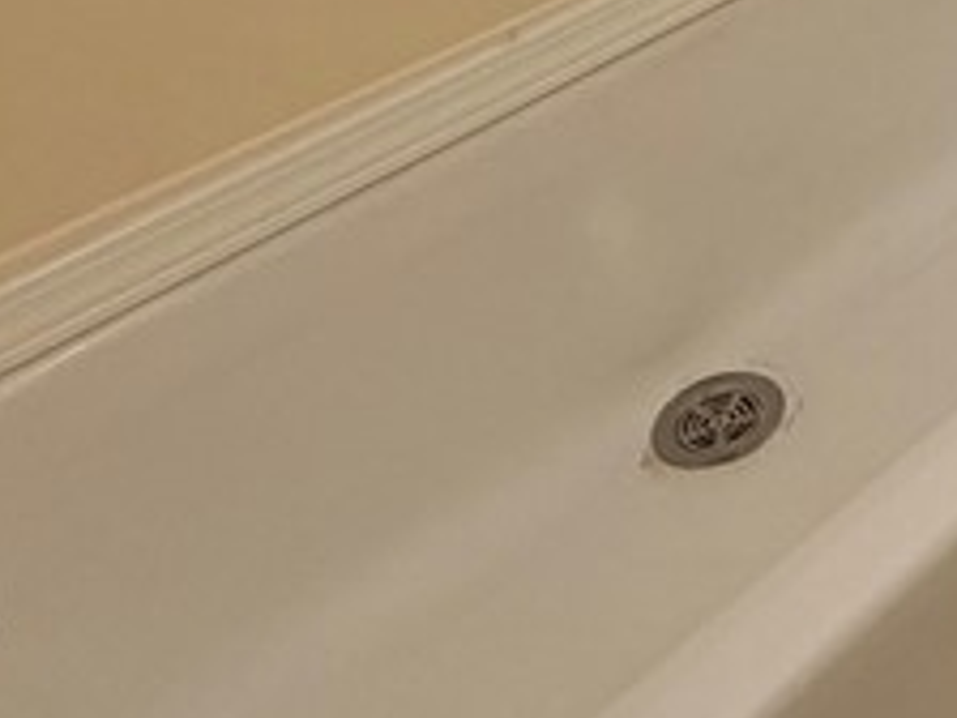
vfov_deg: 18.9
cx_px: 1487
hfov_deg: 23.4
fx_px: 1769
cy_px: -479
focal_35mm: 64
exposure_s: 1/120
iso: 250
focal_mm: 2.22
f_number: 2.2
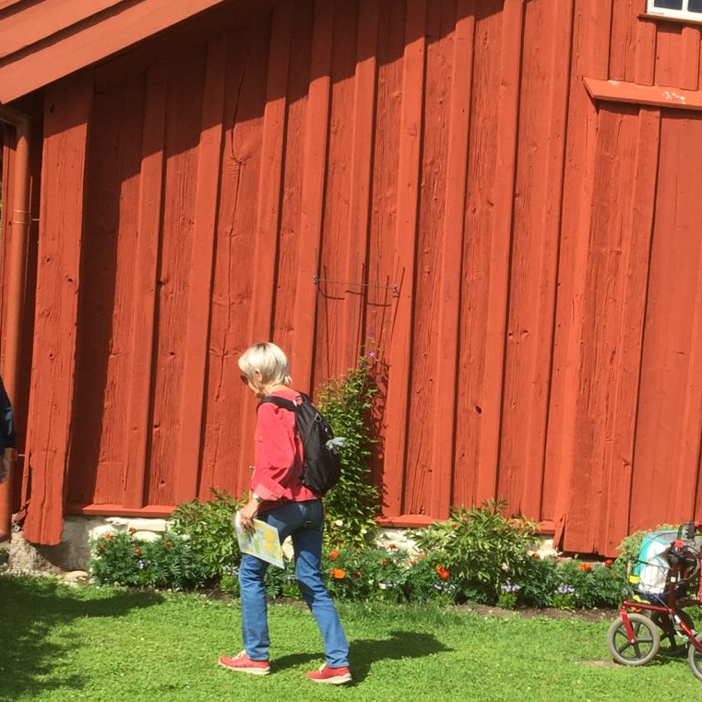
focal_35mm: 69
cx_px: 556
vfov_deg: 24.5
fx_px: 1583
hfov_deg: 24.6
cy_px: 589
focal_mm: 4.15
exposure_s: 1/1163
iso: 32
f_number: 2.2
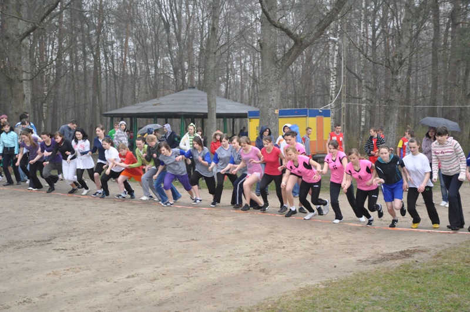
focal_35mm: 46
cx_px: 235
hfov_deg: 42.4
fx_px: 606
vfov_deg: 28.9
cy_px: 156
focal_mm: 31
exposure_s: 1/200
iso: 1000
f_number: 4.5
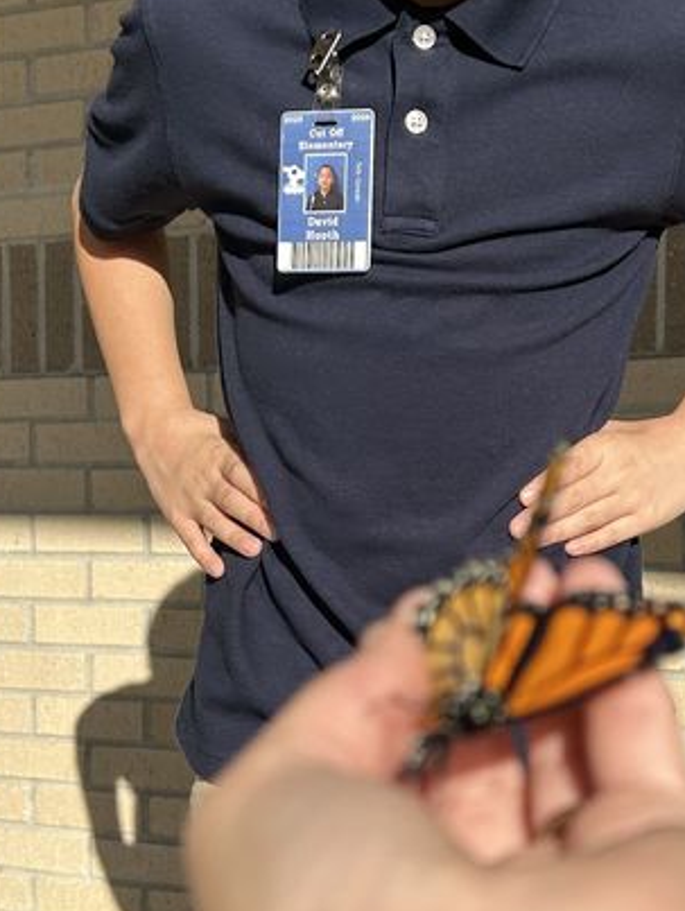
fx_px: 1739
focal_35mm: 66
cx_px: 511
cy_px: 536
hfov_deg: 22.1
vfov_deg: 29.3
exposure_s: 1/4274
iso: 50
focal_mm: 5.7
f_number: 1.5
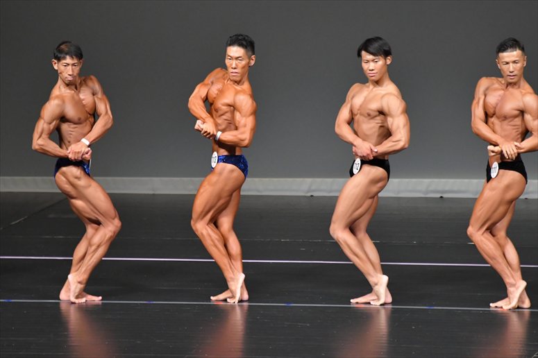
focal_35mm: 315
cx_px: 269
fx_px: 4705
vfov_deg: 4.4
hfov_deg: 6.5
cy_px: 179
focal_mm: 210
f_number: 5.6
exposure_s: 1/400
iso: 5000
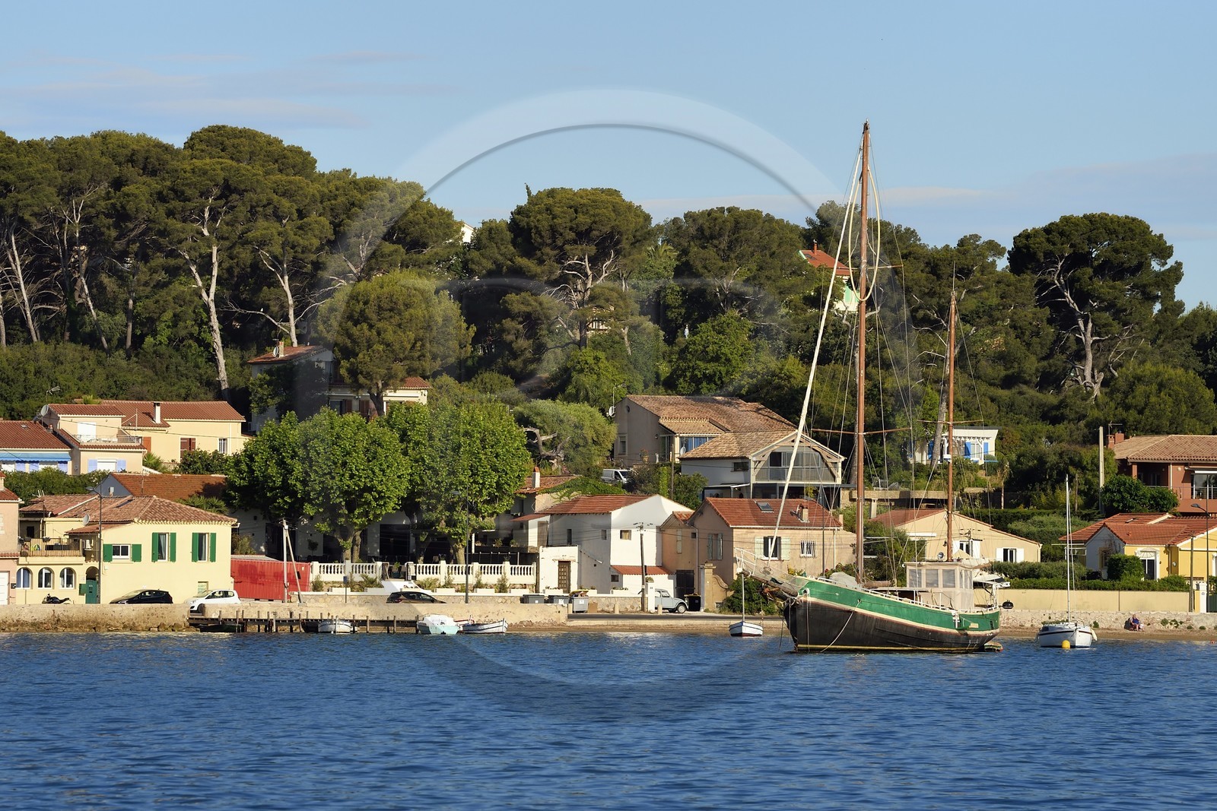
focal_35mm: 200
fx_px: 6761
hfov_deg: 10.3
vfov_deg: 6.9
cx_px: 608
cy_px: 406
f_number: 9
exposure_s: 1/400
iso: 200
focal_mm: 200
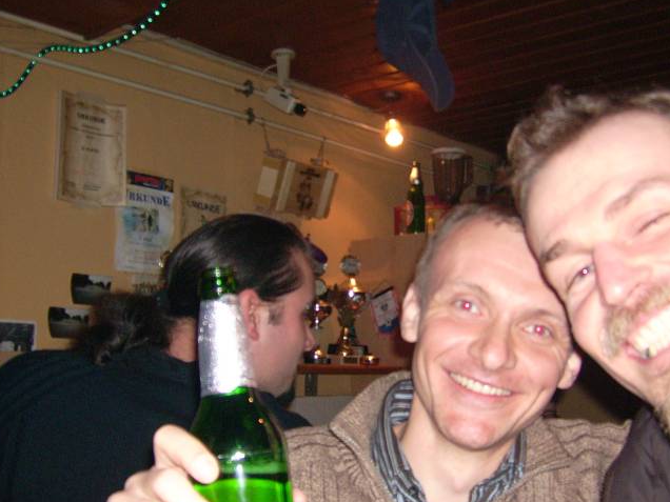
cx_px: 388
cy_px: 305
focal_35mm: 44
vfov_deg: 32.8
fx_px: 852
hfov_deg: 42.8
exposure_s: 1/60
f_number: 2.8
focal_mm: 5.95
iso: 100
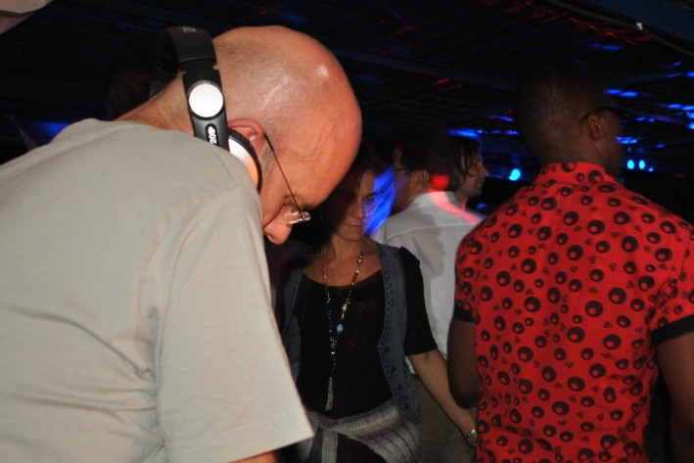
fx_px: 521
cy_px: 232
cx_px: 347
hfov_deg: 67.4
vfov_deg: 47.9
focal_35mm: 27
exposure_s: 1/4
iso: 200
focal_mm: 18
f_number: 3.5
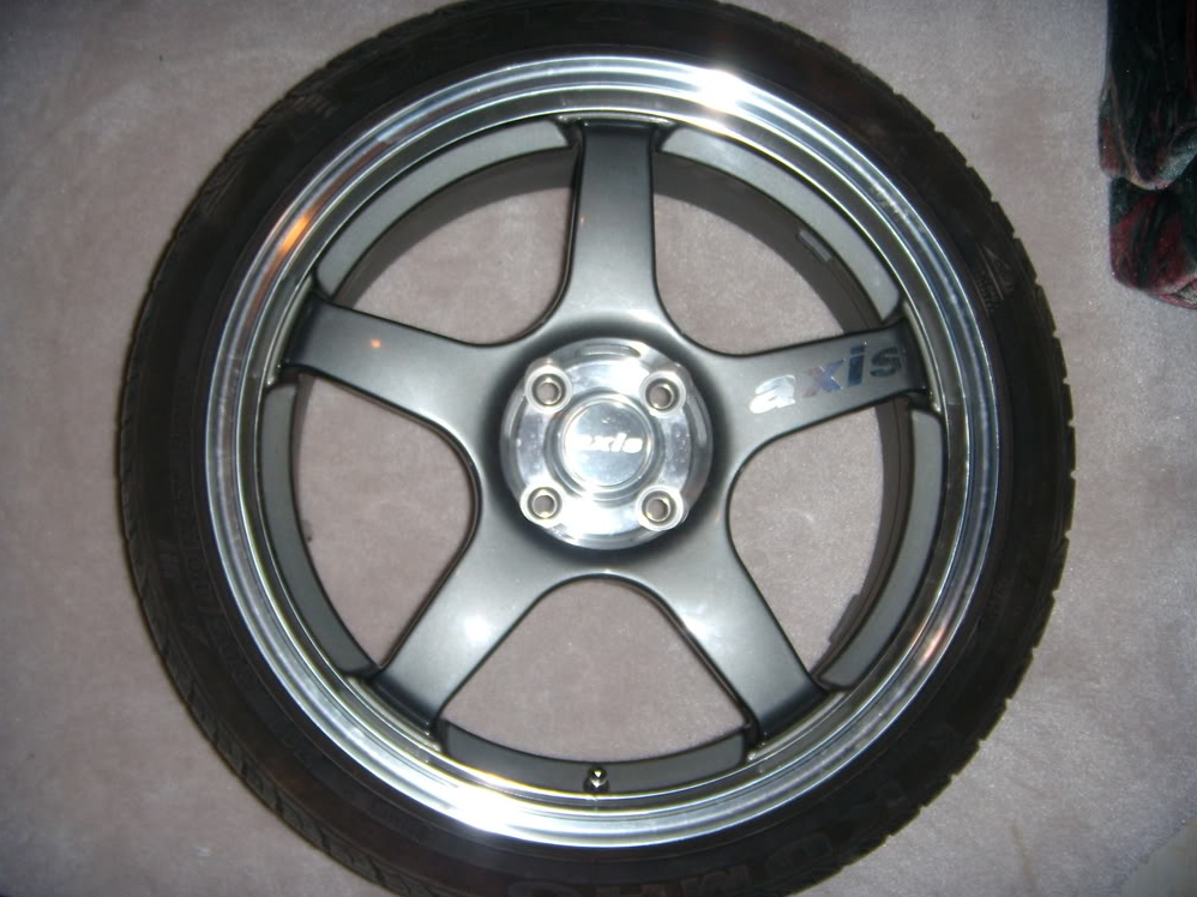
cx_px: 601
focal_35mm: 39
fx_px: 1348
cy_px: 444
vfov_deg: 36.8
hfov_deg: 47.9
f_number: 3.5
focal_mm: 6.4
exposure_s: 1/60.2
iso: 64
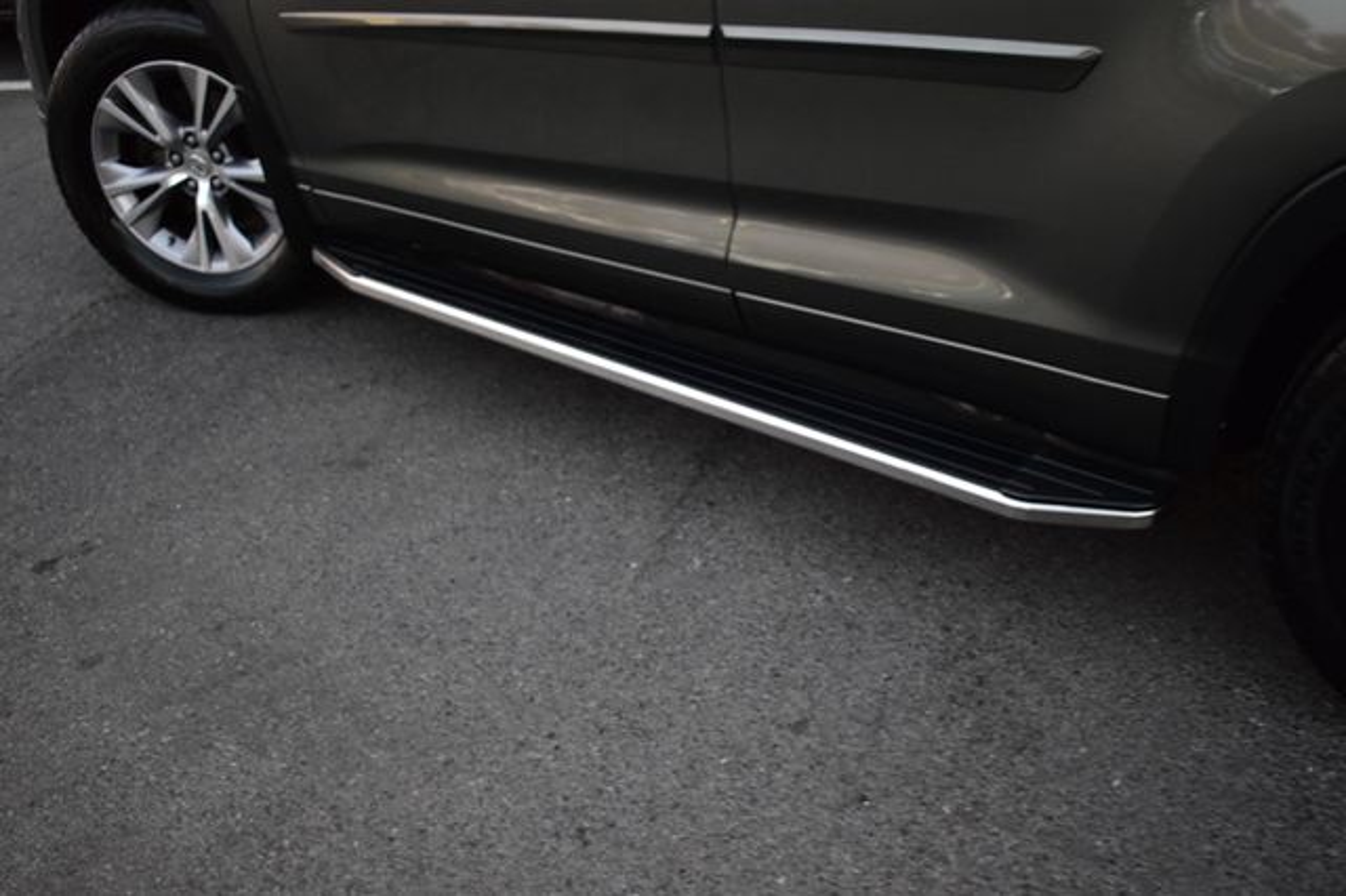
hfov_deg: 51.3
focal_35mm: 38
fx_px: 1401
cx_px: 673
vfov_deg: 35.5
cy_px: 448
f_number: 4
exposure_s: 1/13
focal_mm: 25
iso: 1600
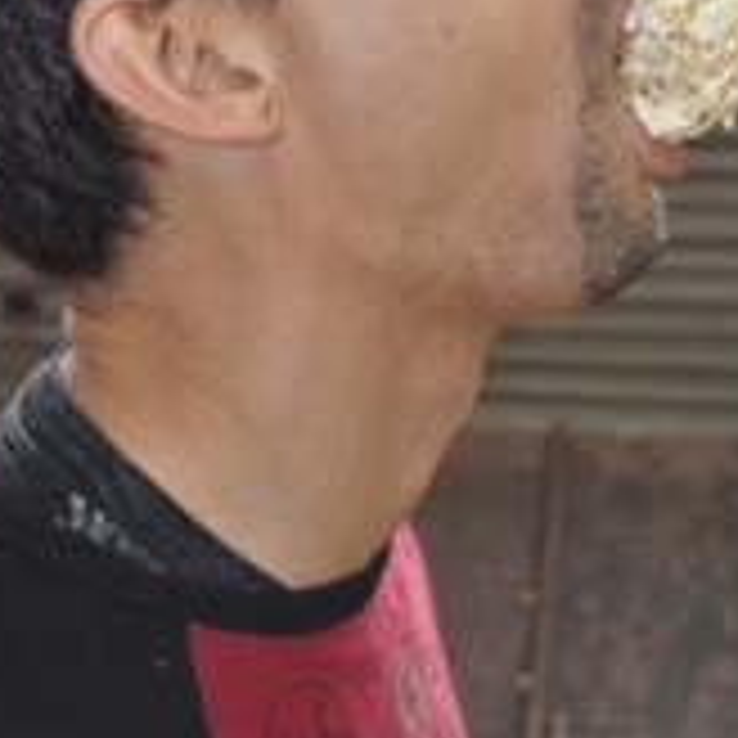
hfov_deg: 27.7
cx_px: 385
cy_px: 18
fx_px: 1495
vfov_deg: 26.4
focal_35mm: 62
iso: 450
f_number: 3.8
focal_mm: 20
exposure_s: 1/30
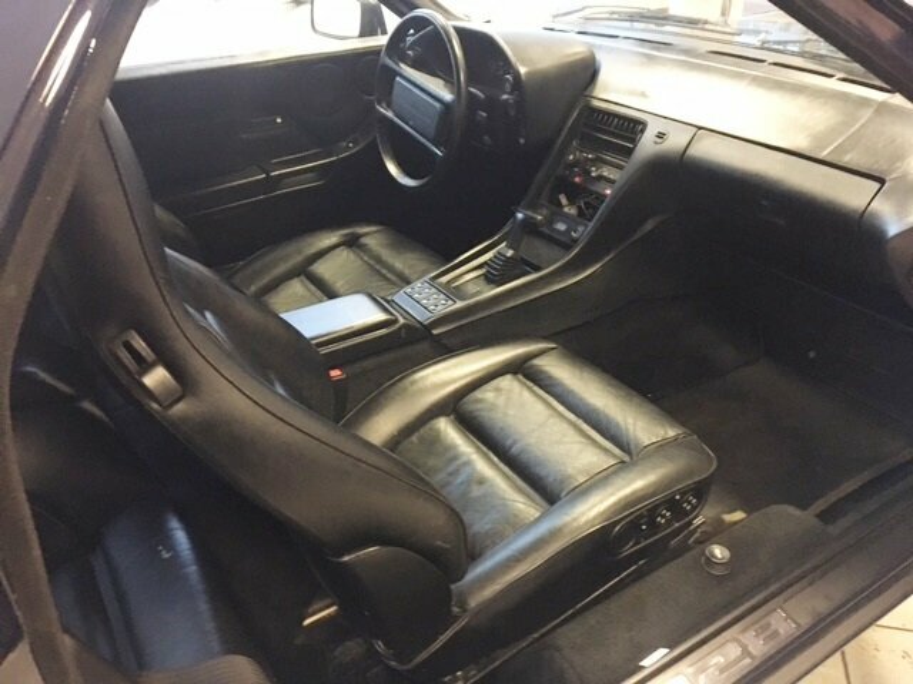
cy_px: 342
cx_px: 456
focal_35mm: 29
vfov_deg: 48.2
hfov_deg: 61.7
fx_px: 765
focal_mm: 4.15
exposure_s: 1/17
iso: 320
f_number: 2.2
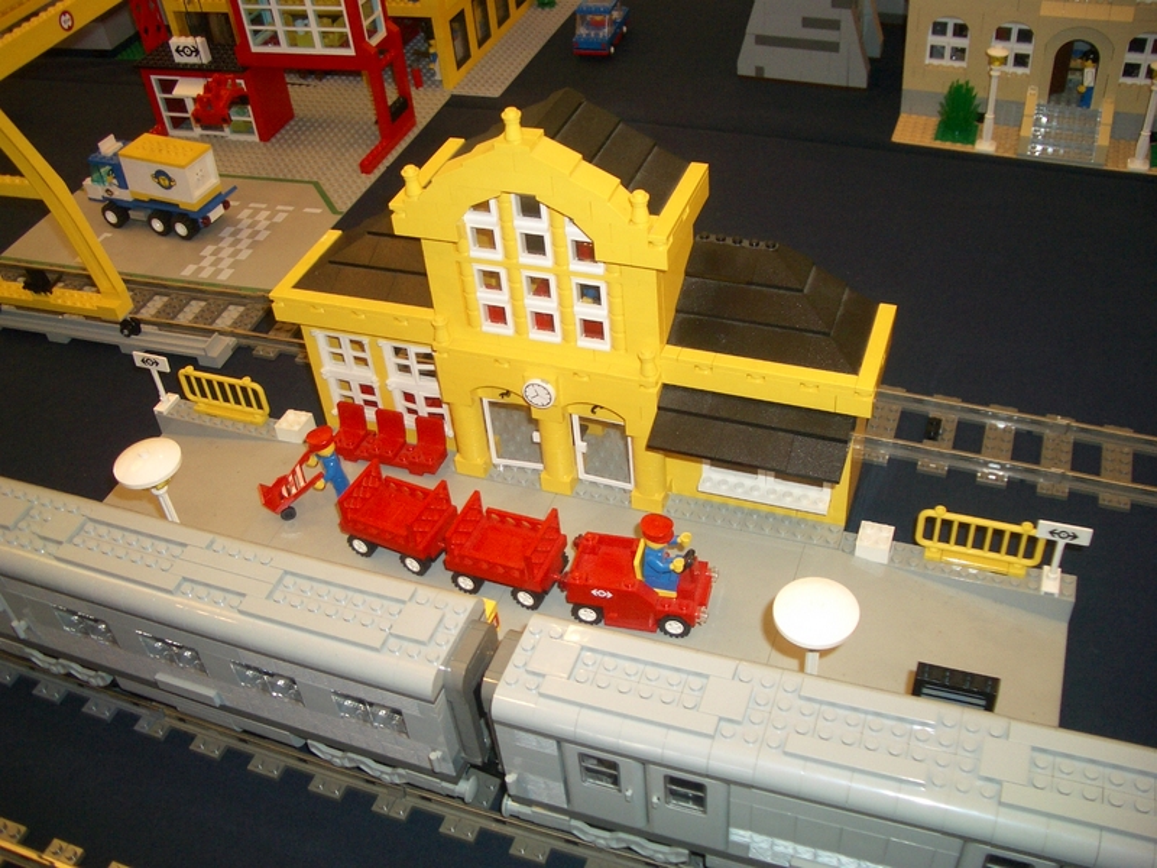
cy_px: 434
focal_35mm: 35
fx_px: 1170
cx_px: 578
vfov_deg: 40.7
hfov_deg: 52.6
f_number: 2.6
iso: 100
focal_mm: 5.8
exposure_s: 1/60
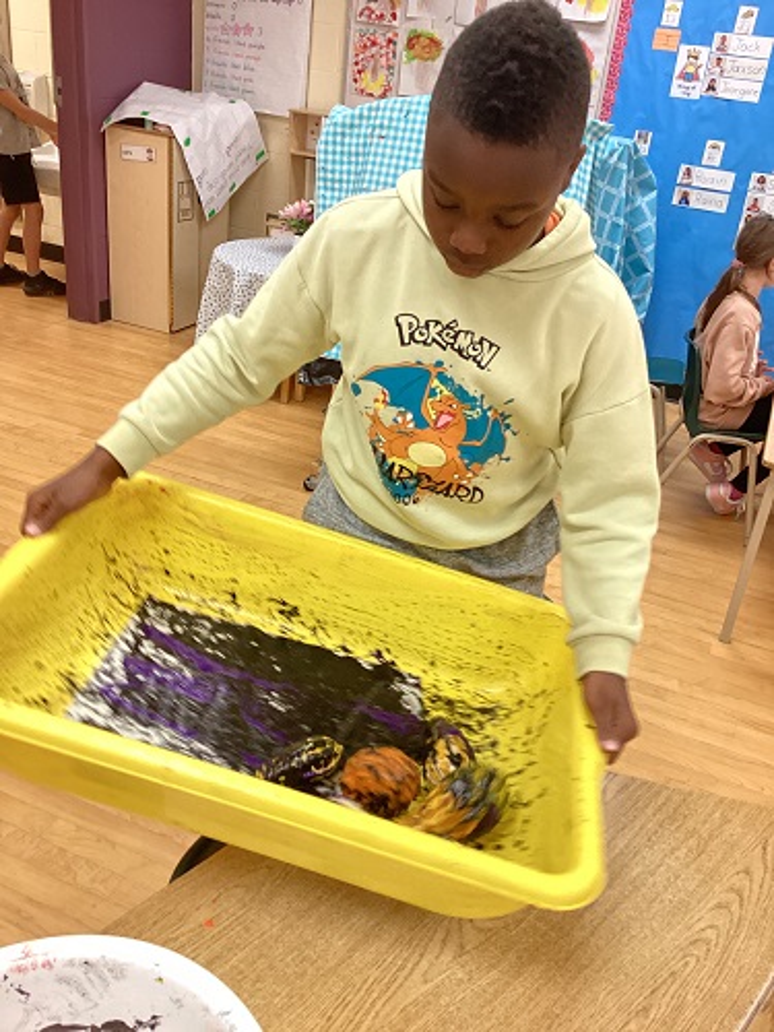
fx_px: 924
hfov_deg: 45.4
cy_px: 516
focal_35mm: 31
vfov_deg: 58.4
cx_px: 387
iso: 125
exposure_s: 1/60
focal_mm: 3.3
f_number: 2.4
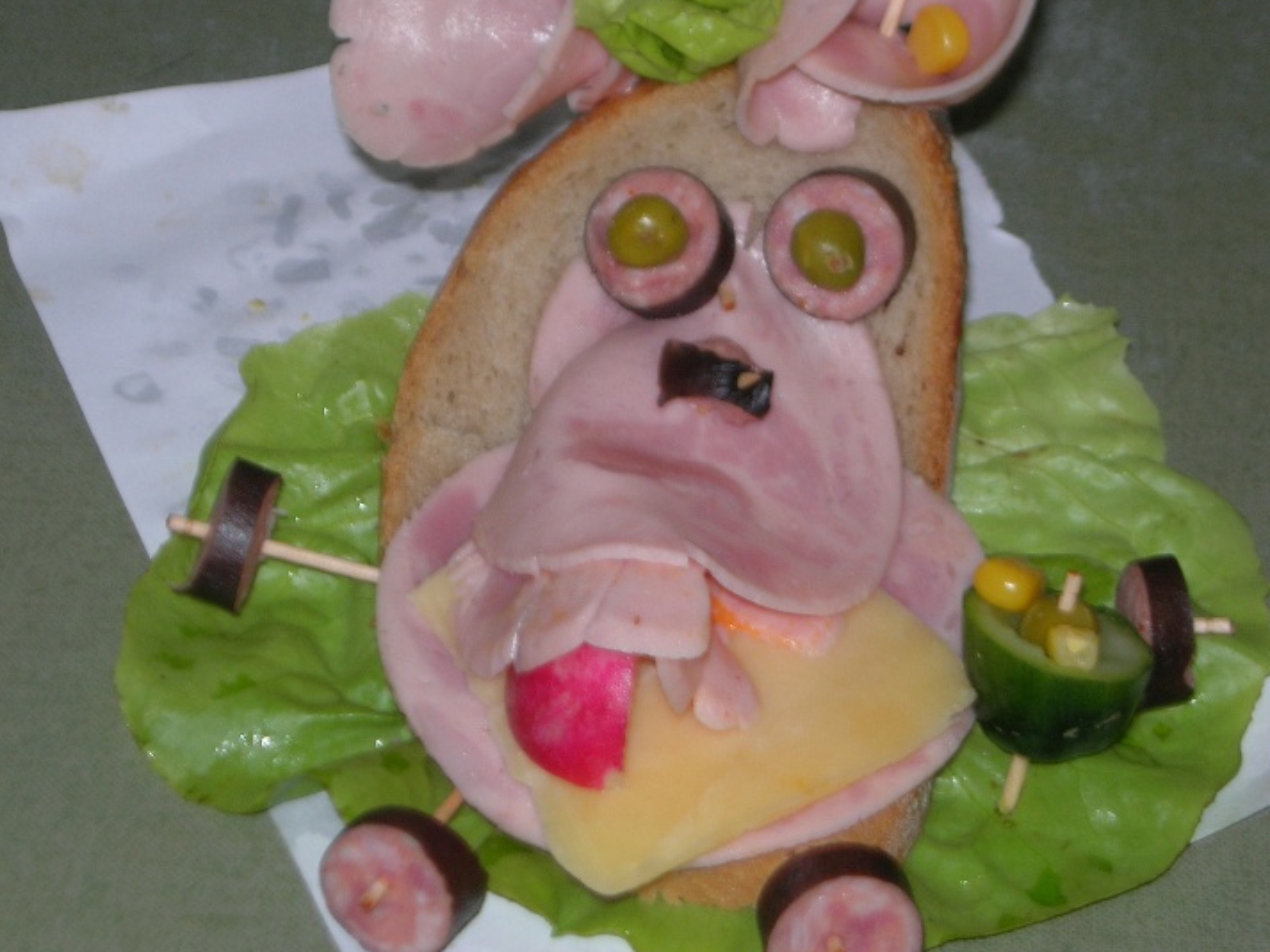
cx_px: 624
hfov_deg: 16.8
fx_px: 4293
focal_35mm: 117
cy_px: 441
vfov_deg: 12.7
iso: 64
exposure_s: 1/60.1
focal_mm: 19.1
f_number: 4.3
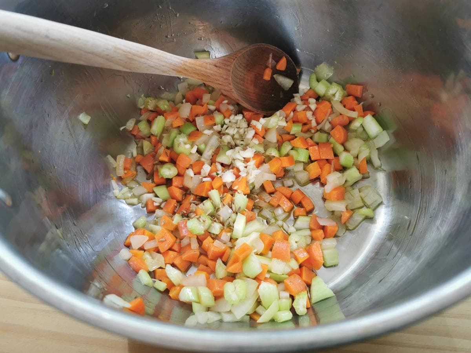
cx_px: 236
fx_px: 367
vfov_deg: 51.4
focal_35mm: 27
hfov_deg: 65.3
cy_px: 176
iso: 100
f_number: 1.6
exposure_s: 1/120
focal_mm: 5.56
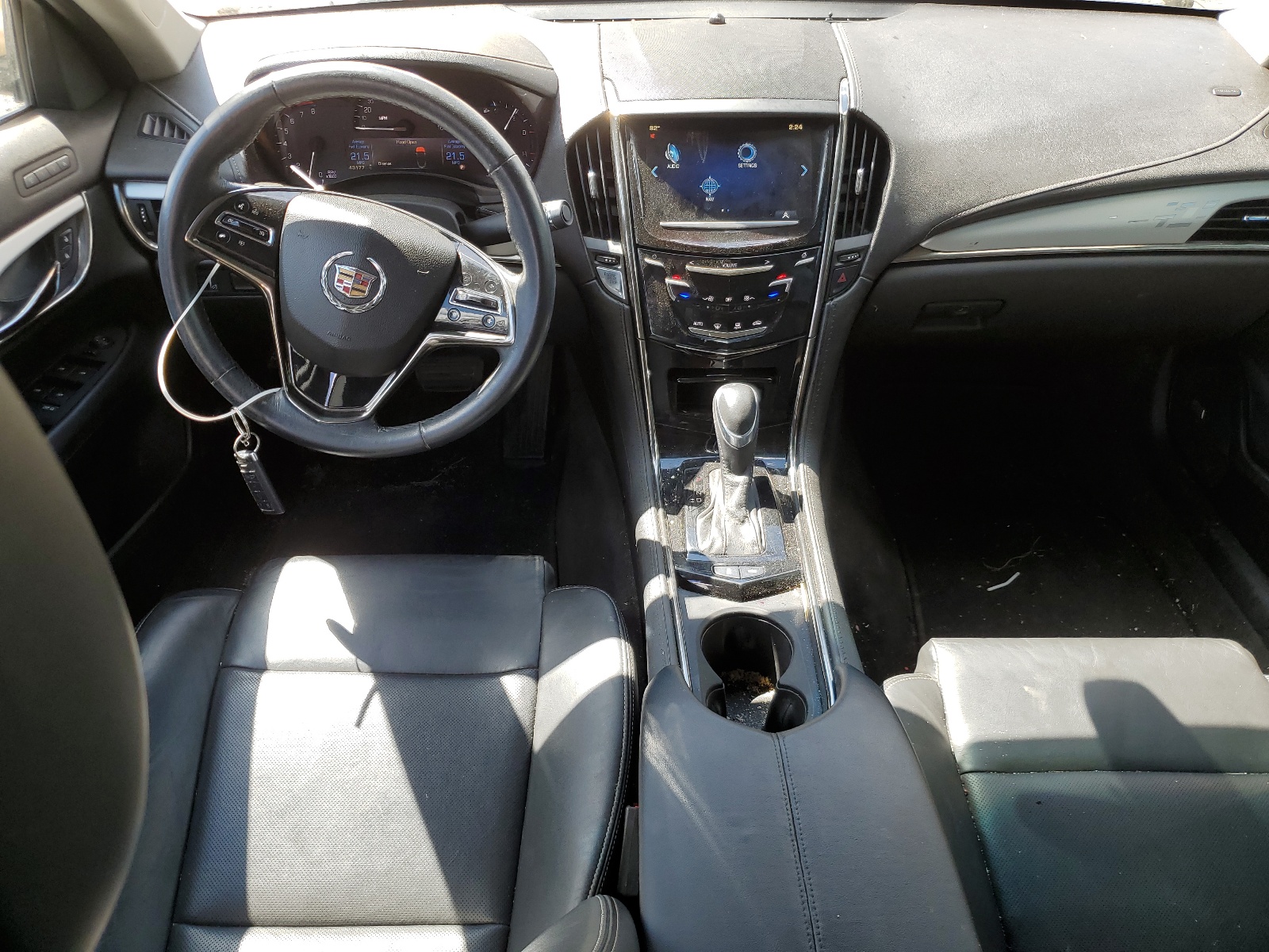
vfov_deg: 53.1
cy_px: 476
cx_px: 634
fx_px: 953
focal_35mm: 26
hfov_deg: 67.3
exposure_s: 1/263
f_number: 1.5
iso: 50
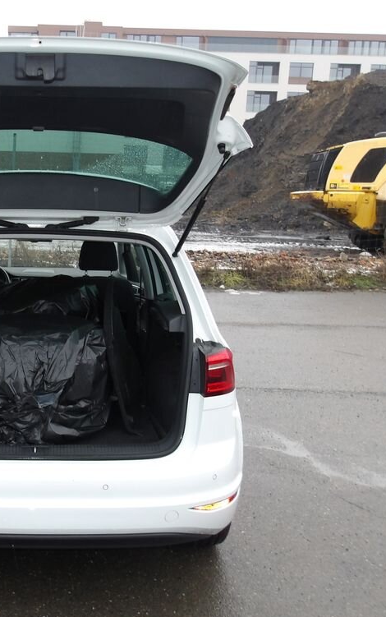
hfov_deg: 31.3
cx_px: 41
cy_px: 313
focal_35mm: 39
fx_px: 656
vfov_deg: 50.4
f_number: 3
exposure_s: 1/97
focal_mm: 4.9
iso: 100
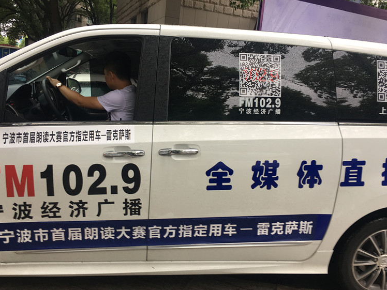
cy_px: 141
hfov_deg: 58.3
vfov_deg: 45.4
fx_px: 347
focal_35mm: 31
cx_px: 189
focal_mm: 4.15
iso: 25
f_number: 2.2
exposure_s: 1/50
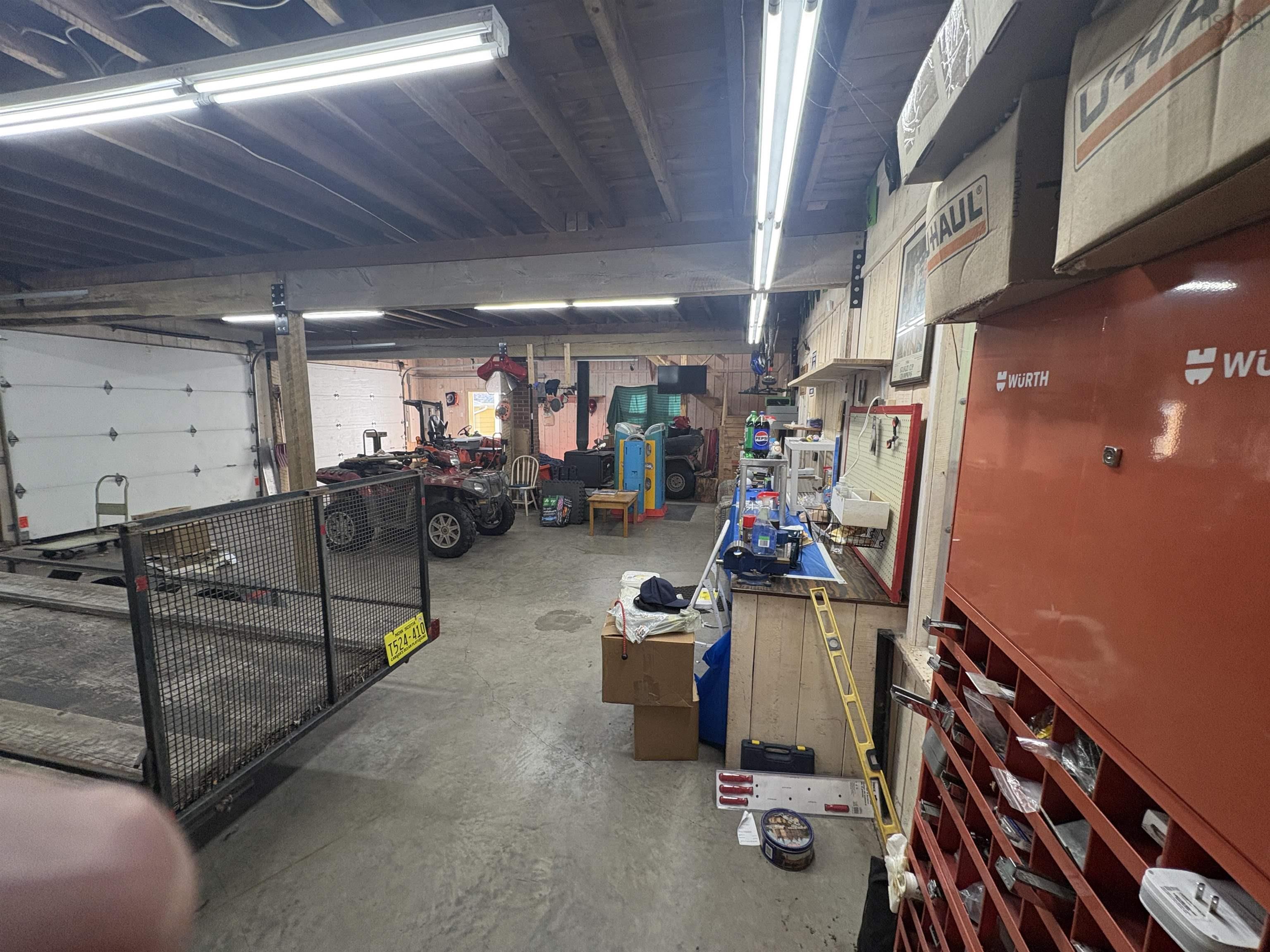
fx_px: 514
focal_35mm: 14
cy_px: 476
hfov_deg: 102.1
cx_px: 635
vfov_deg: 85.7
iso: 320
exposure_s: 1/120
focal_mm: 2.22
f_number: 2.2
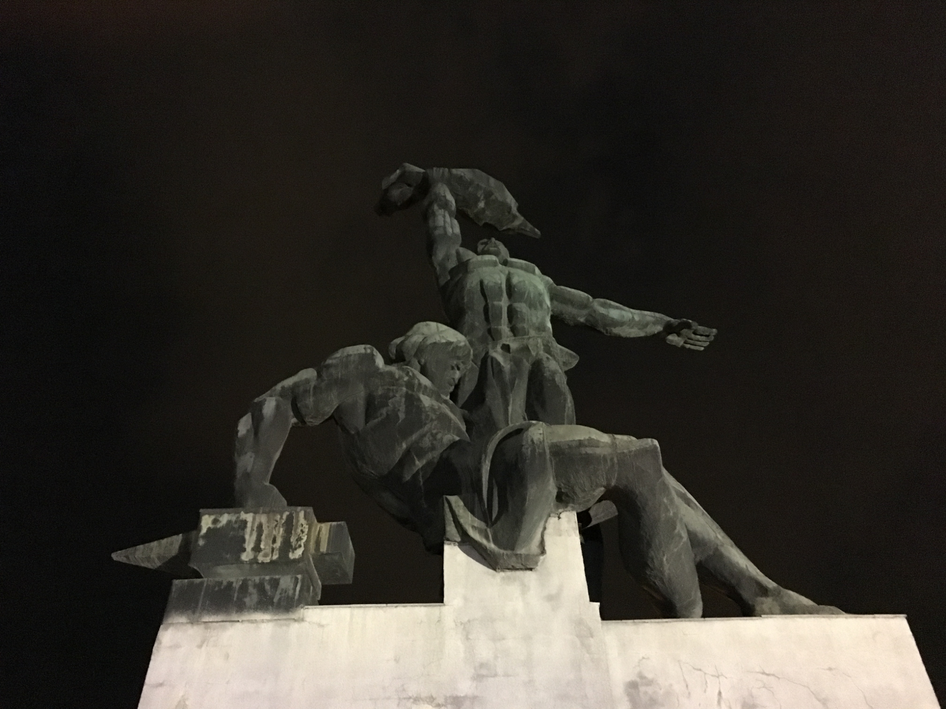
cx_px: 473
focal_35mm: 29
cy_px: 354
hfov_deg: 61.7
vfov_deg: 48.2
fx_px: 793
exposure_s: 1/17
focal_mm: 4.15
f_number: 2.2
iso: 1600
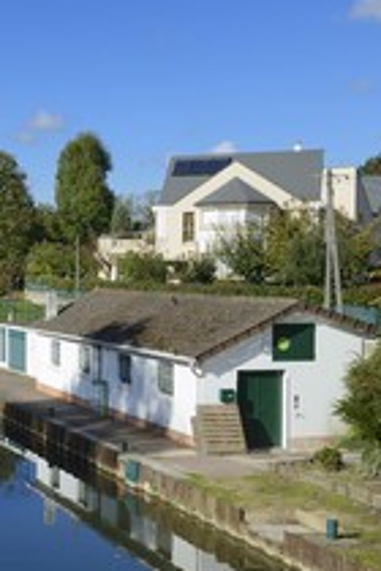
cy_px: 321
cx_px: -169
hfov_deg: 18.1
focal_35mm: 68
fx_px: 1079
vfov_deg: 29.6
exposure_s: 1/250
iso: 200
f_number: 9
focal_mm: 34
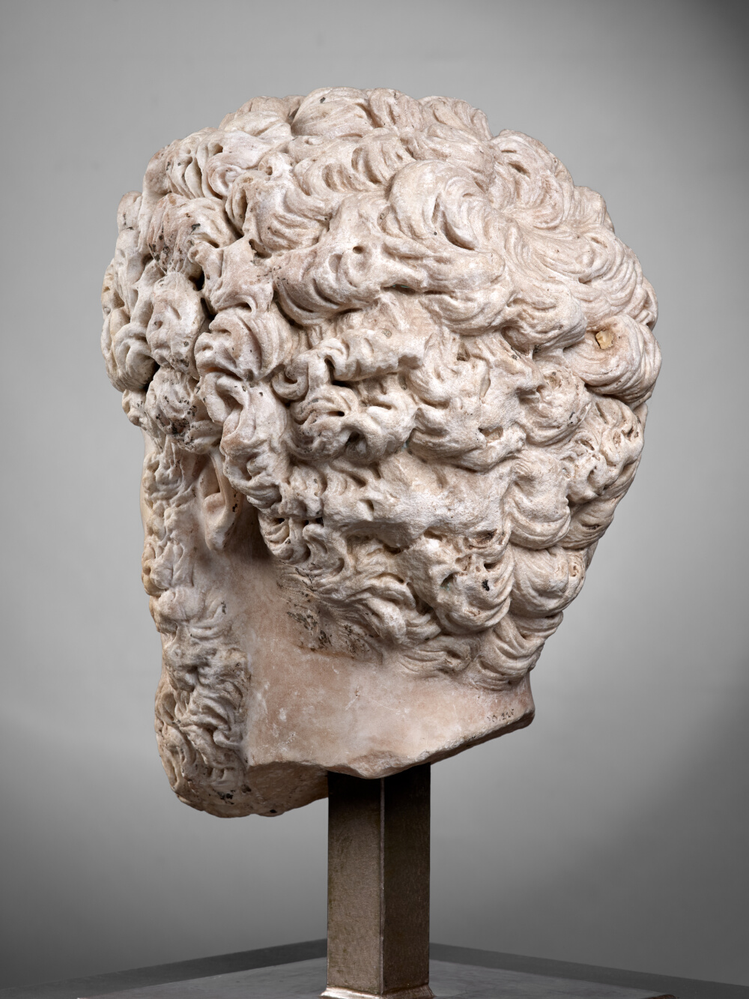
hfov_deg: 23.3
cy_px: 500
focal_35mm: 63
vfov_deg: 30.7
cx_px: 374
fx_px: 1817
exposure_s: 1/100
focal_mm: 80
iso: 200
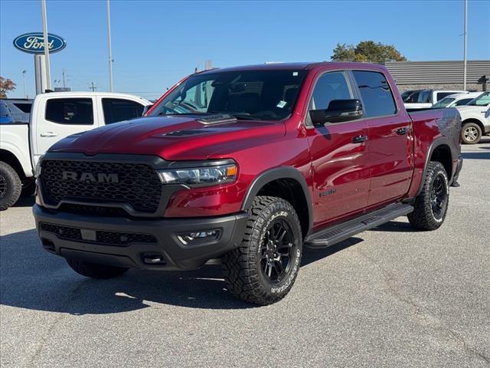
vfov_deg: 30.3
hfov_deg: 39.7
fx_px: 679
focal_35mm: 48
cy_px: 184
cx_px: 245
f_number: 1.78
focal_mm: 6.76
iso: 64
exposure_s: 1/2611
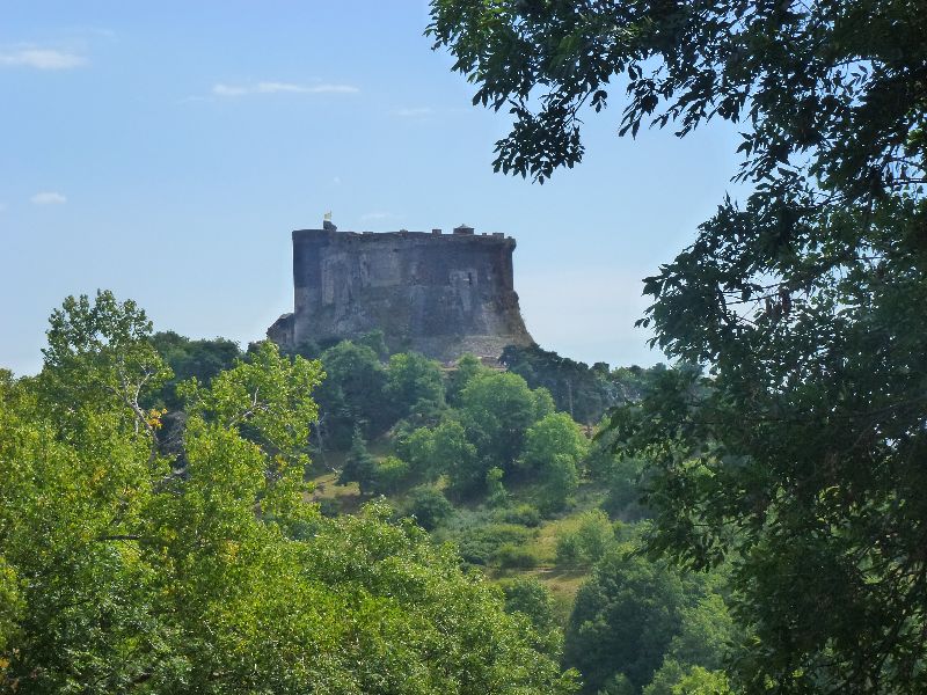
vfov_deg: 14.2
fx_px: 2785
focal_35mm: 104
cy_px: 348
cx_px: 464
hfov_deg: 18.9
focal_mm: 18.7
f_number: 5
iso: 250
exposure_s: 1/800
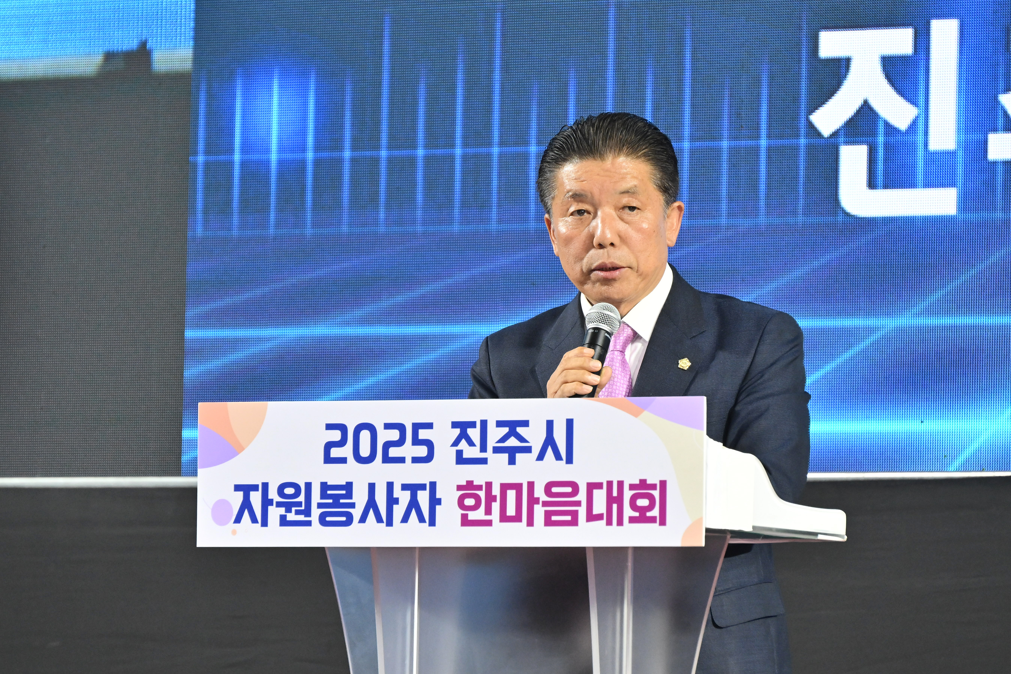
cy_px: 337
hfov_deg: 6.9
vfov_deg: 4.6
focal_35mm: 300
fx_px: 8422
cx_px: 506
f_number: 6.3
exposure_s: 1/250
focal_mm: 200
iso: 2000
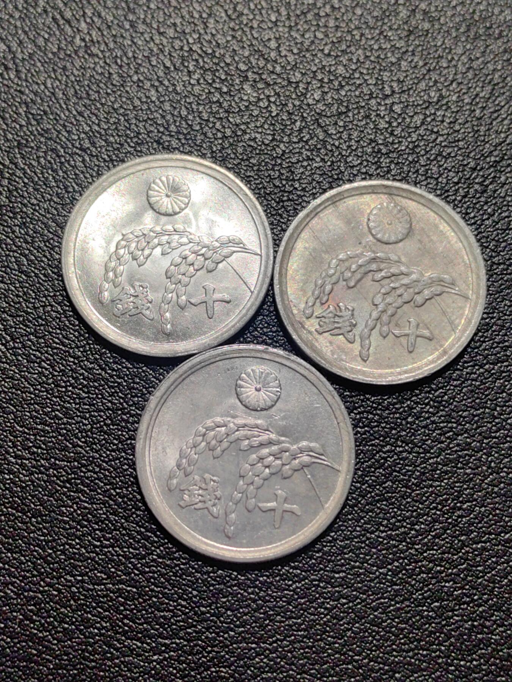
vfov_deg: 33.8
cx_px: 256
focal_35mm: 57
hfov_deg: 25.7
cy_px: 341
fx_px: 1124
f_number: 2
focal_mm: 5.75
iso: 50
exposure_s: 1/285
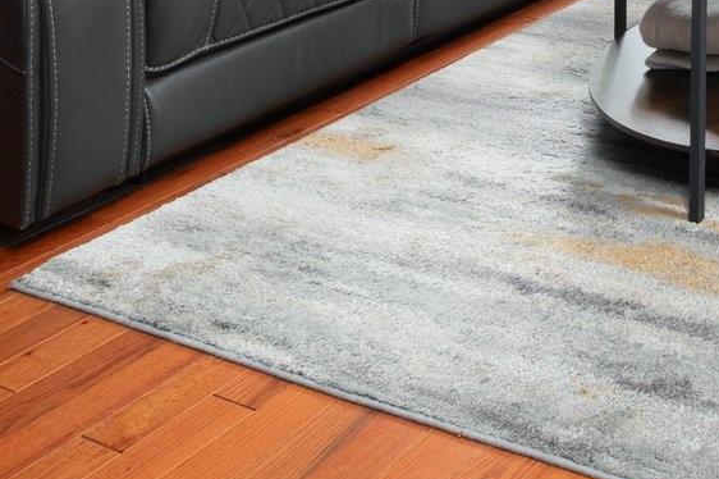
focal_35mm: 51
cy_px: -351
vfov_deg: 20.2
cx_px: 983
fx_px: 1018
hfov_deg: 29.5
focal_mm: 14
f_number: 8
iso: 200
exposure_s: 1/60
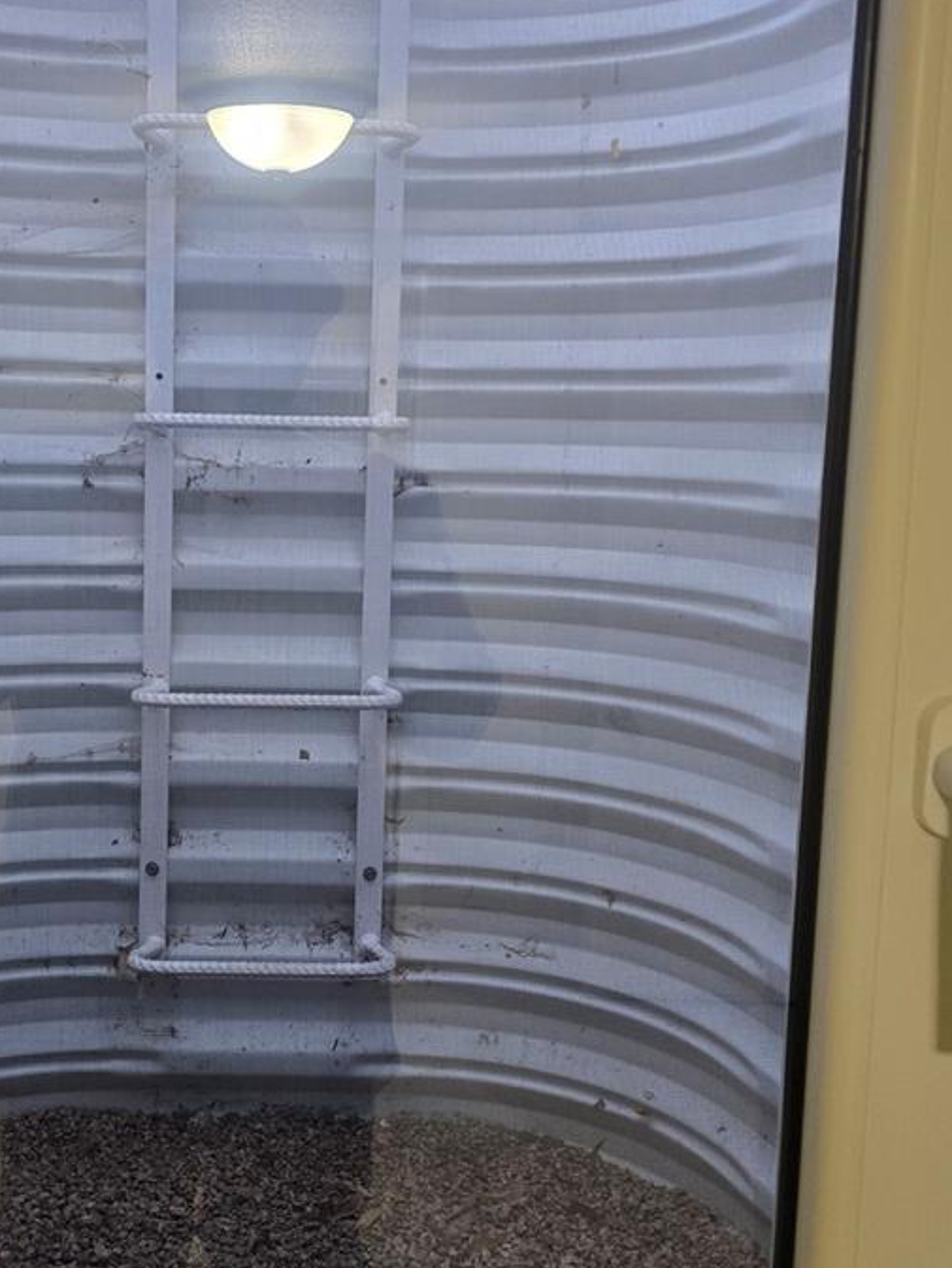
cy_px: 575
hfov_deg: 34.6
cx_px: 266
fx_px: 1503
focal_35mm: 41
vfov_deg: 45.7
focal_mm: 6.3
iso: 250
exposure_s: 1/120
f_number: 1.7
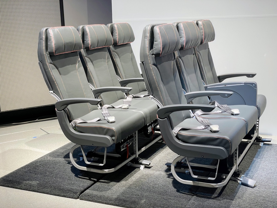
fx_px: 416
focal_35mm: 52
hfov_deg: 36.8
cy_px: 104
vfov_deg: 28.0
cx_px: 138
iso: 100
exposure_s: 1/100
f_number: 2
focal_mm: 6
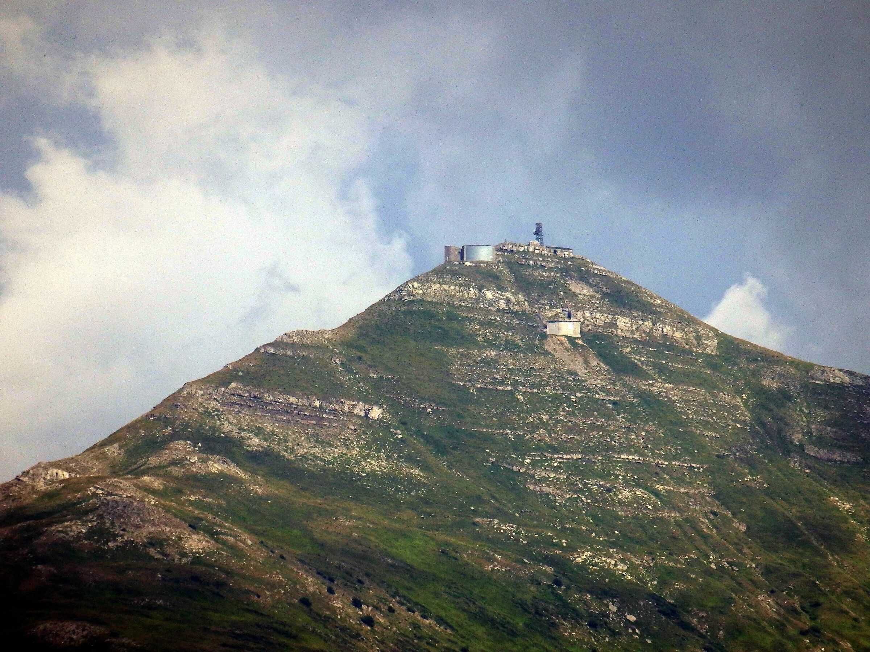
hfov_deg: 3.3
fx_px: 15080
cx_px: 435
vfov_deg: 2.5
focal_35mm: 600
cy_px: 326
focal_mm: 108
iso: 125
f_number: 6.9
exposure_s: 1/250
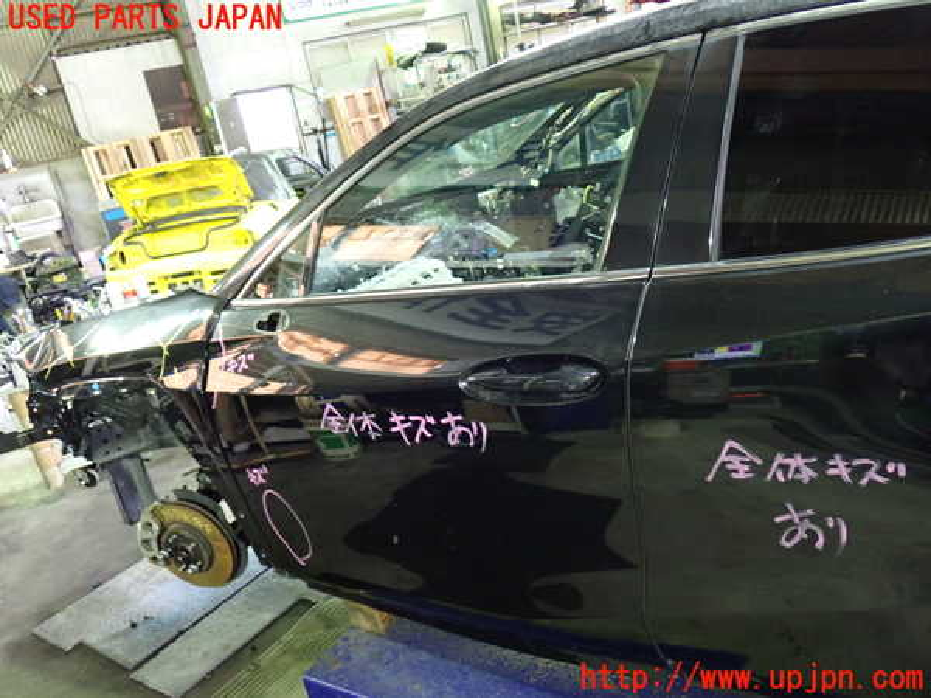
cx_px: 466
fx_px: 807
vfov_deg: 46.8
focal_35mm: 30
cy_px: 349
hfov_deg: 60.0
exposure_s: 1/20
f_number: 2.3
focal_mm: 5.4
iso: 800
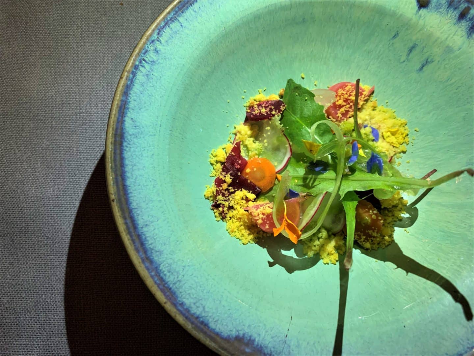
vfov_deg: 53.1
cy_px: 178
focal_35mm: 26
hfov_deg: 67.3
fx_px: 356
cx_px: 237
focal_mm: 4.25
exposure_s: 1/50
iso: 200
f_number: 1.8
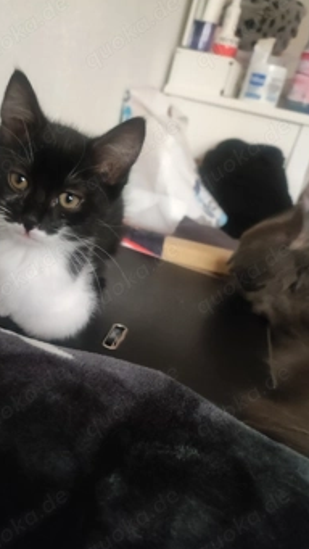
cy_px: 303
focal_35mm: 32
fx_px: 466
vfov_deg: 60.9
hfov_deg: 35.9
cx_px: 79
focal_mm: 4.7
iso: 2672
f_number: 1.79
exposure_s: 1/17
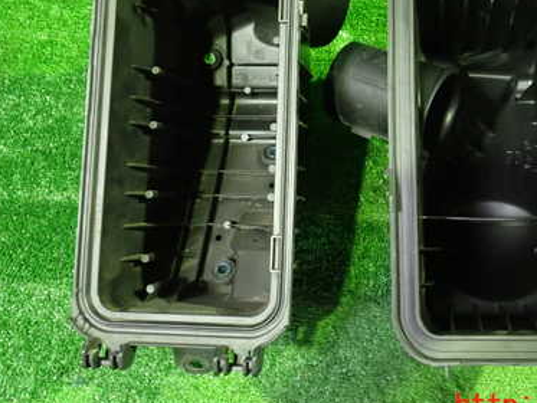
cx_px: 348
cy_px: 101
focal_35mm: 45
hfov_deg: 41.6
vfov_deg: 31.6
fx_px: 698
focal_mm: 5.05
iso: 800
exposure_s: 1/20
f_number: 2.2
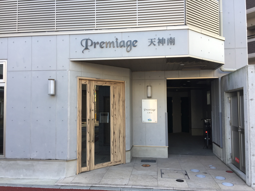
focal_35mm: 29
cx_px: 128
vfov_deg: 48.2
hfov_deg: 61.7
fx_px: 214
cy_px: 96
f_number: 2.2
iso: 32
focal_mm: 4.15
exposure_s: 1/130
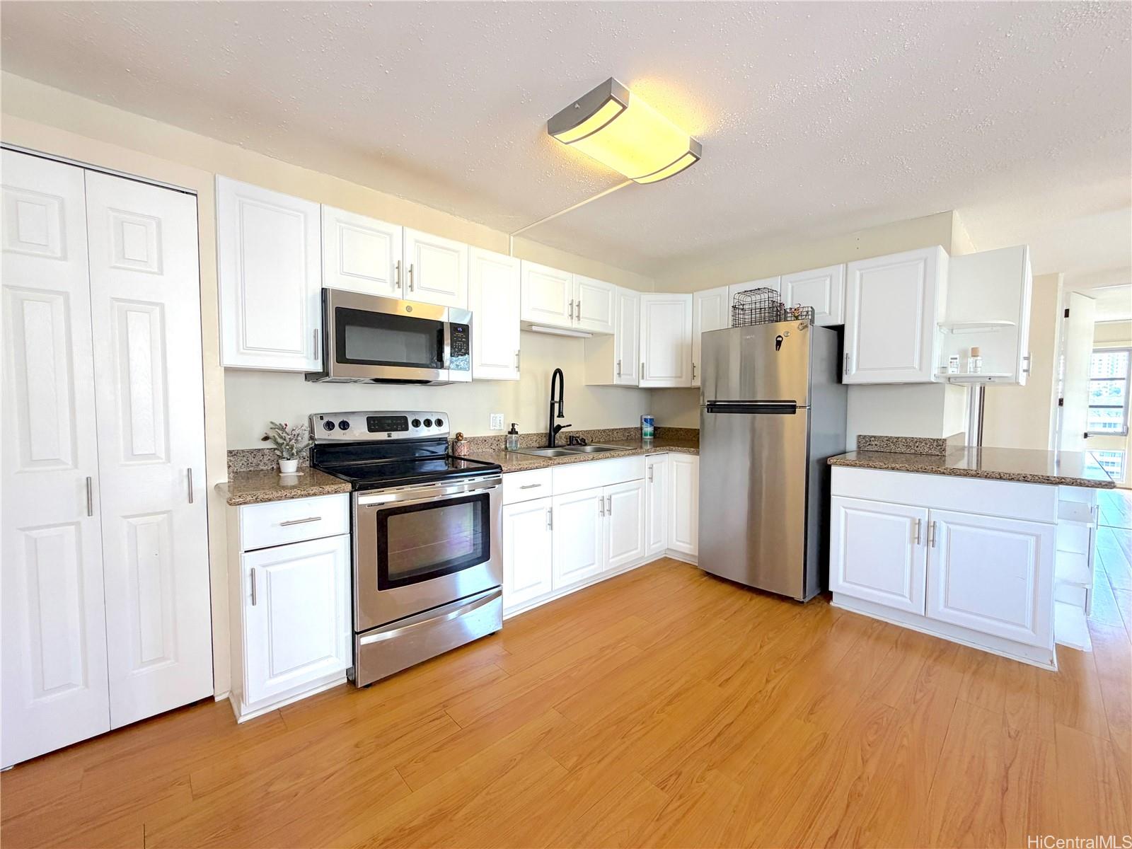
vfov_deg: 85.7
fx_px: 458
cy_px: 424
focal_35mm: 14
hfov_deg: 102.1
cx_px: 566
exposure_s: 1/120
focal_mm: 2.22
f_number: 2.2
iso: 160
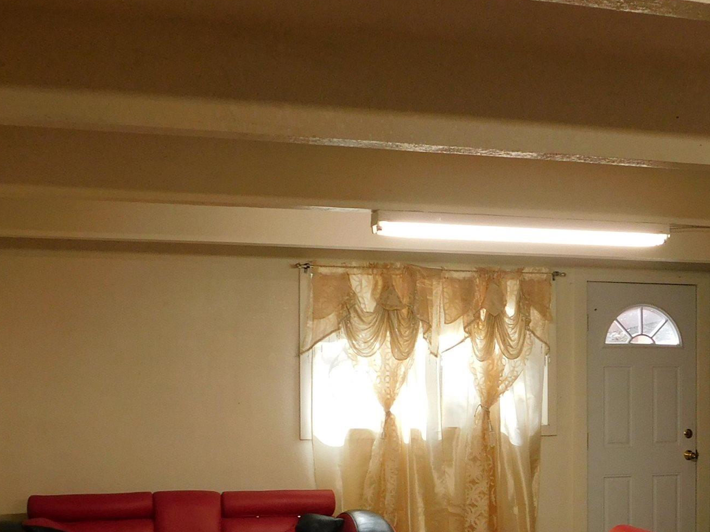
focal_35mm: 54
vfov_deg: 26.8
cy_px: 383
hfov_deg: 35.3
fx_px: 1108
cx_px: 454
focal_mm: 4
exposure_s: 1/30
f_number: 3
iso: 160
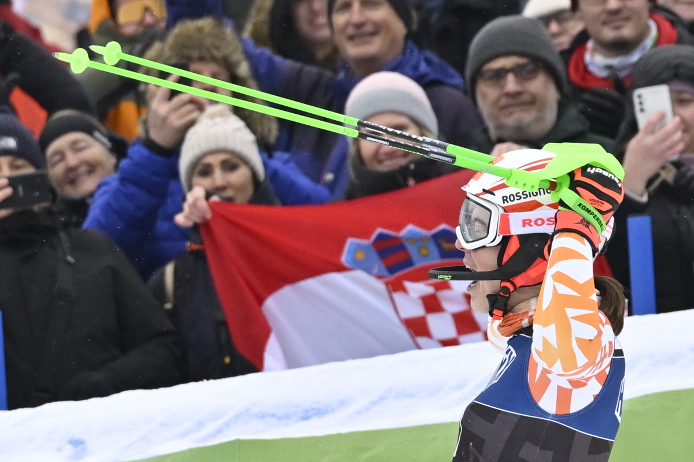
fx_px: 3855
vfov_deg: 6.9
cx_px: 347
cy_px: 231
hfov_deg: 10.3
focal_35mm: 200
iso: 1000
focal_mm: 200
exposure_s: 1/2500
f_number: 4
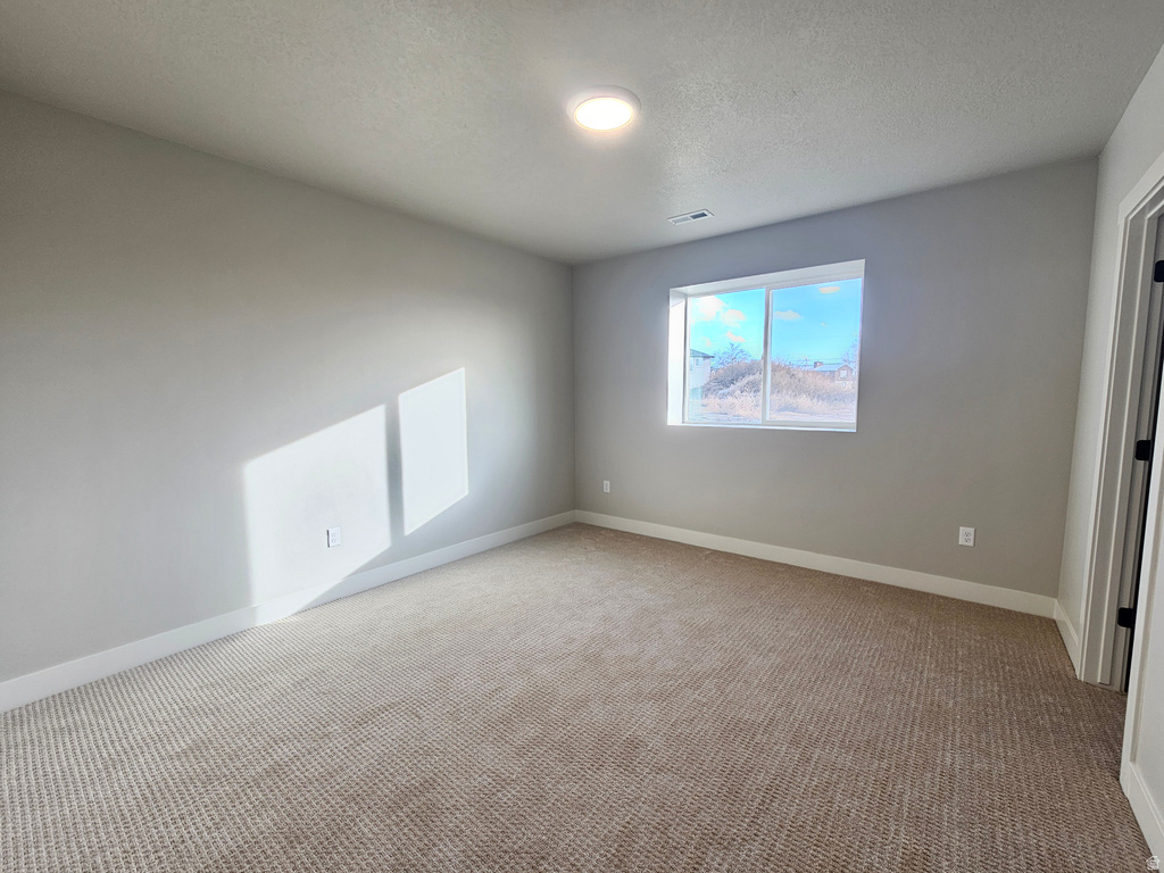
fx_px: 437
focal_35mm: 13
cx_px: 582
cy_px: 436
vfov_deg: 89.9
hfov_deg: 106.2
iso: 50
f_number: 2.2
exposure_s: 1/60
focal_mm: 2.2
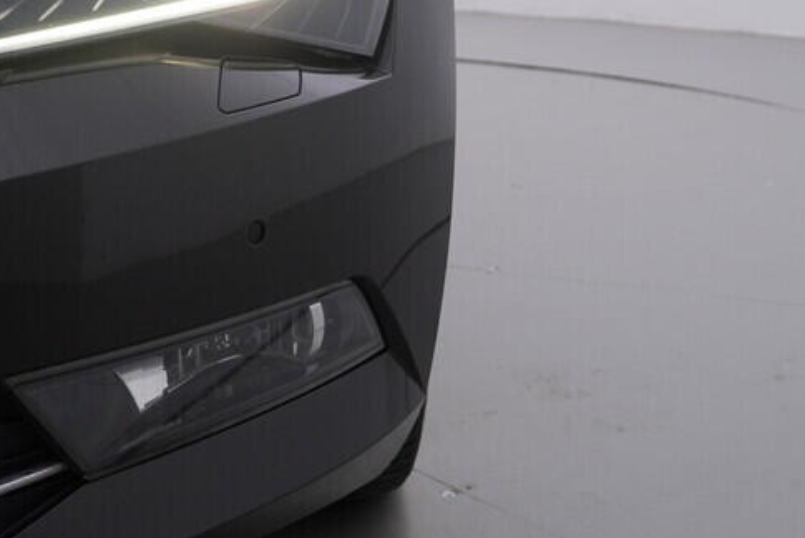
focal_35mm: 76
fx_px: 1700
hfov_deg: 26.6
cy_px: 155
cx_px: 418
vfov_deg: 17.9
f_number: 4.5
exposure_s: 1/100
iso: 125
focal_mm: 24
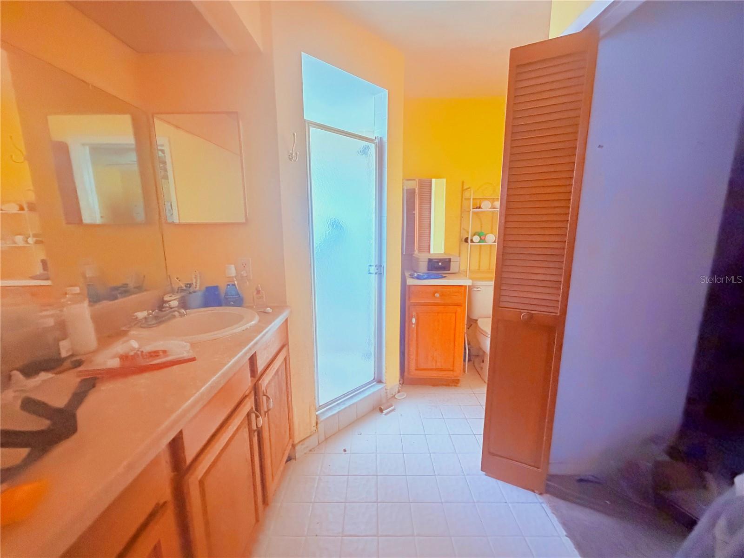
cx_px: 372
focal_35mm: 14
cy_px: 279
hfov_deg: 102.1
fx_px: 301
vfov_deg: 85.7
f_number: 2.2
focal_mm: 2.22
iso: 800
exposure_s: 1/60
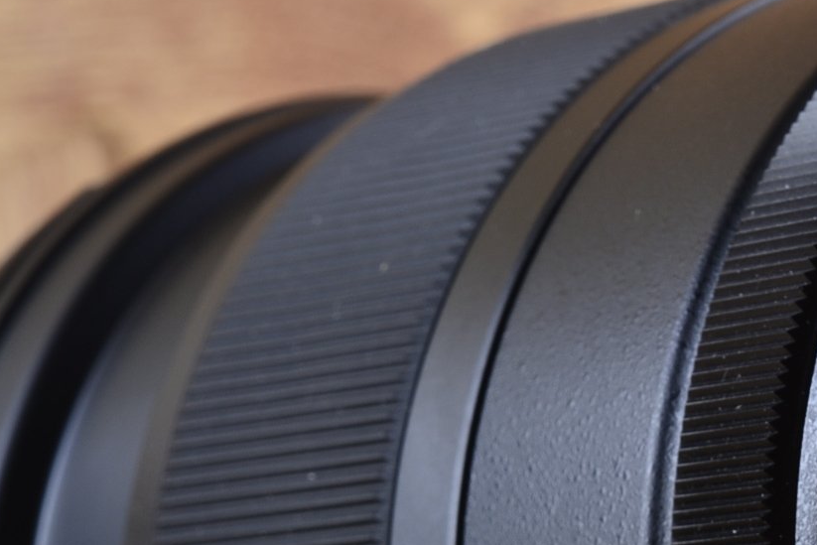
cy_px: 605
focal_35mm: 252
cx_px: 900
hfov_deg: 8.1
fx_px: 5720
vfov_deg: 5.4
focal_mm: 60
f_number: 14
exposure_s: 1/200
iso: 100
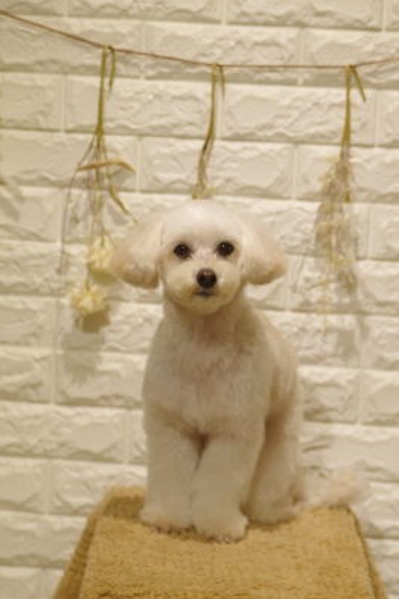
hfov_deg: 12.0
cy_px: 296
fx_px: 1895
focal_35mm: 114
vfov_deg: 17.9
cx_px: 200
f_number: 4
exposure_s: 1/250
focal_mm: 75
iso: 500
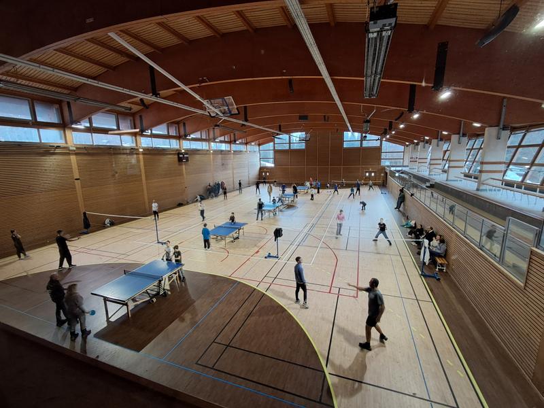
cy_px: 204
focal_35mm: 16
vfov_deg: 78.1
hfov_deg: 94.5
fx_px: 251
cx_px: 272
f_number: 2.2
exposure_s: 1/50
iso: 100
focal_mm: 1.64
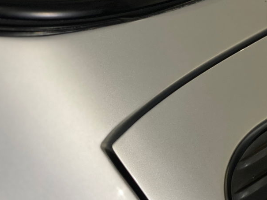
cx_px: 117
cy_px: 90
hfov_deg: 29.4
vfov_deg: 22.3
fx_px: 509
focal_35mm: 66
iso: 250
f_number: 2
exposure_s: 1/82
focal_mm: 6
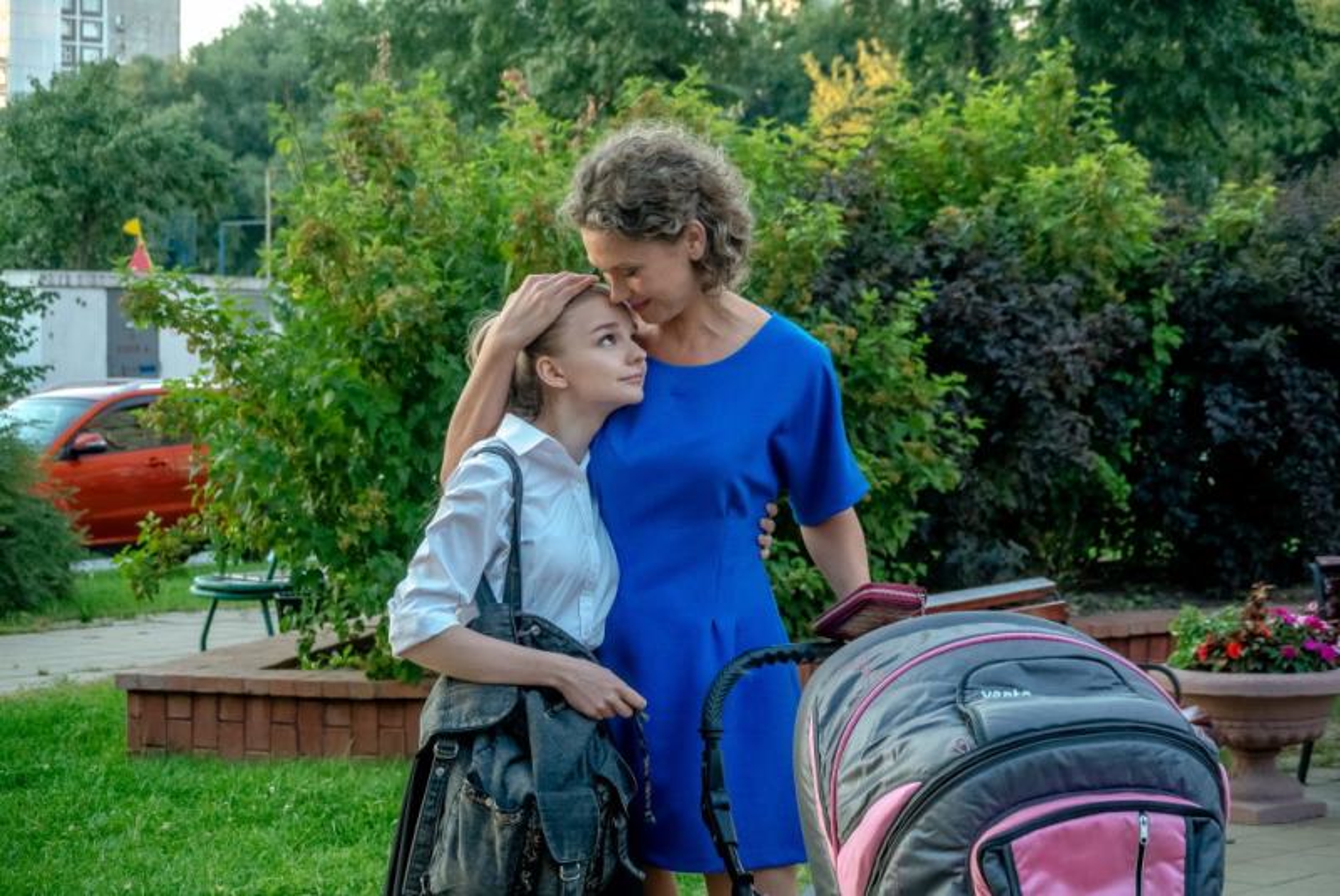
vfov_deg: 15.9
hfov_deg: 23.6
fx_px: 3204
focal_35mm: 86
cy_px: 448
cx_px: 670
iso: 400
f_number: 3.8
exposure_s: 1/60
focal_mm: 31.9
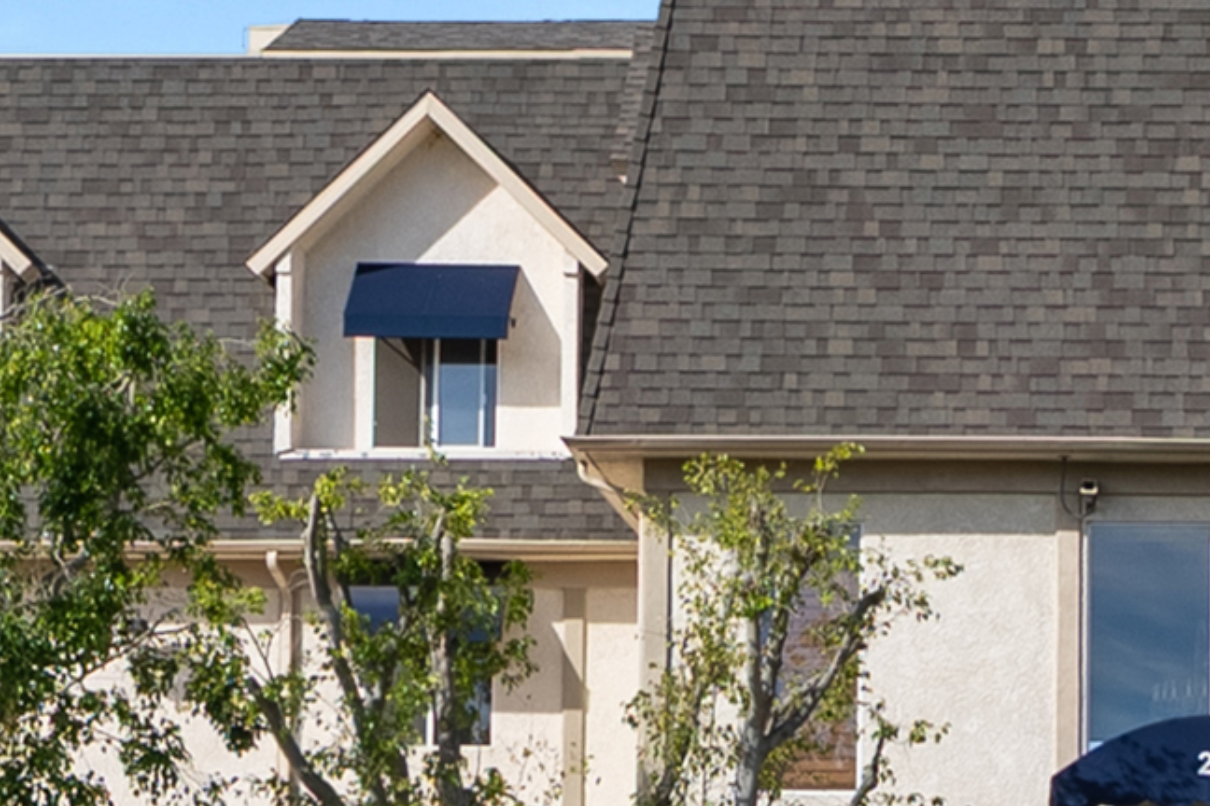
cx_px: 1225
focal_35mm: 112
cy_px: 967
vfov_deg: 12.0
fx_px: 3764
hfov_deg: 17.8
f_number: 9
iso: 250
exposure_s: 1/100
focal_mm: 19.5
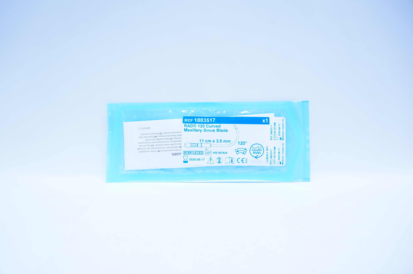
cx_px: 206
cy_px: 137
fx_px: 309
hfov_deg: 67.4
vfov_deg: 47.8
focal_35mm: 27
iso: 800
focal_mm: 18
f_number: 4.5
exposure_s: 1/200
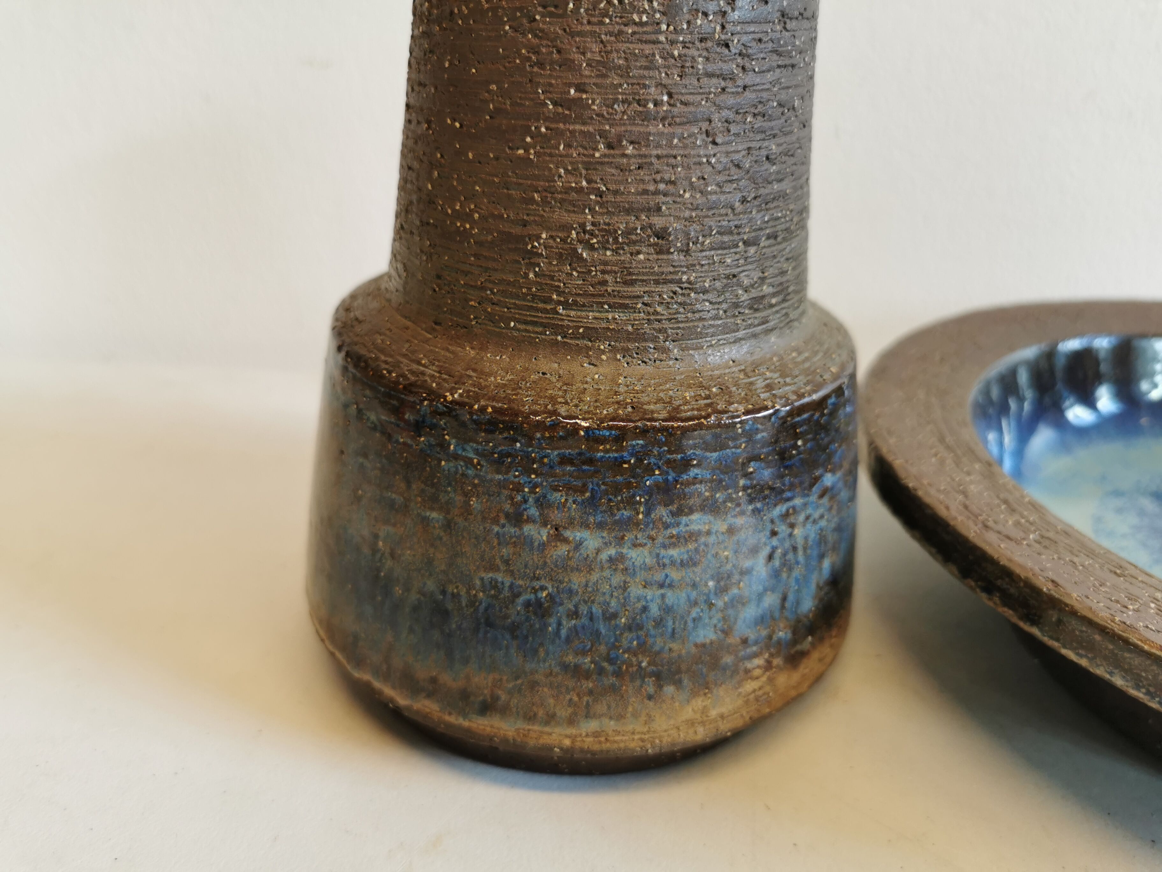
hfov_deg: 65.3
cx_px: 581
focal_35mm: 27
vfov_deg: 51.4
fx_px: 906
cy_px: 436
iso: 80
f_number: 1.6
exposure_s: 1/100
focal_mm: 5.56
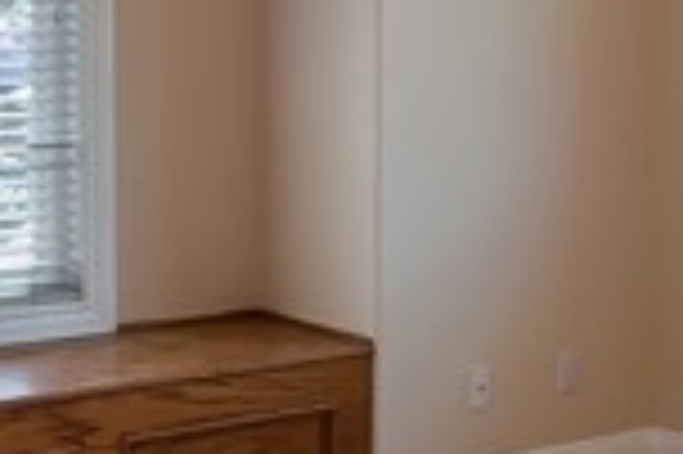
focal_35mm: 76
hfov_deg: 26.5
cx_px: 458
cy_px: 20
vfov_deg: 17.6
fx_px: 1440
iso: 200
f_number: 9
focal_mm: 12
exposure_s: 1/25
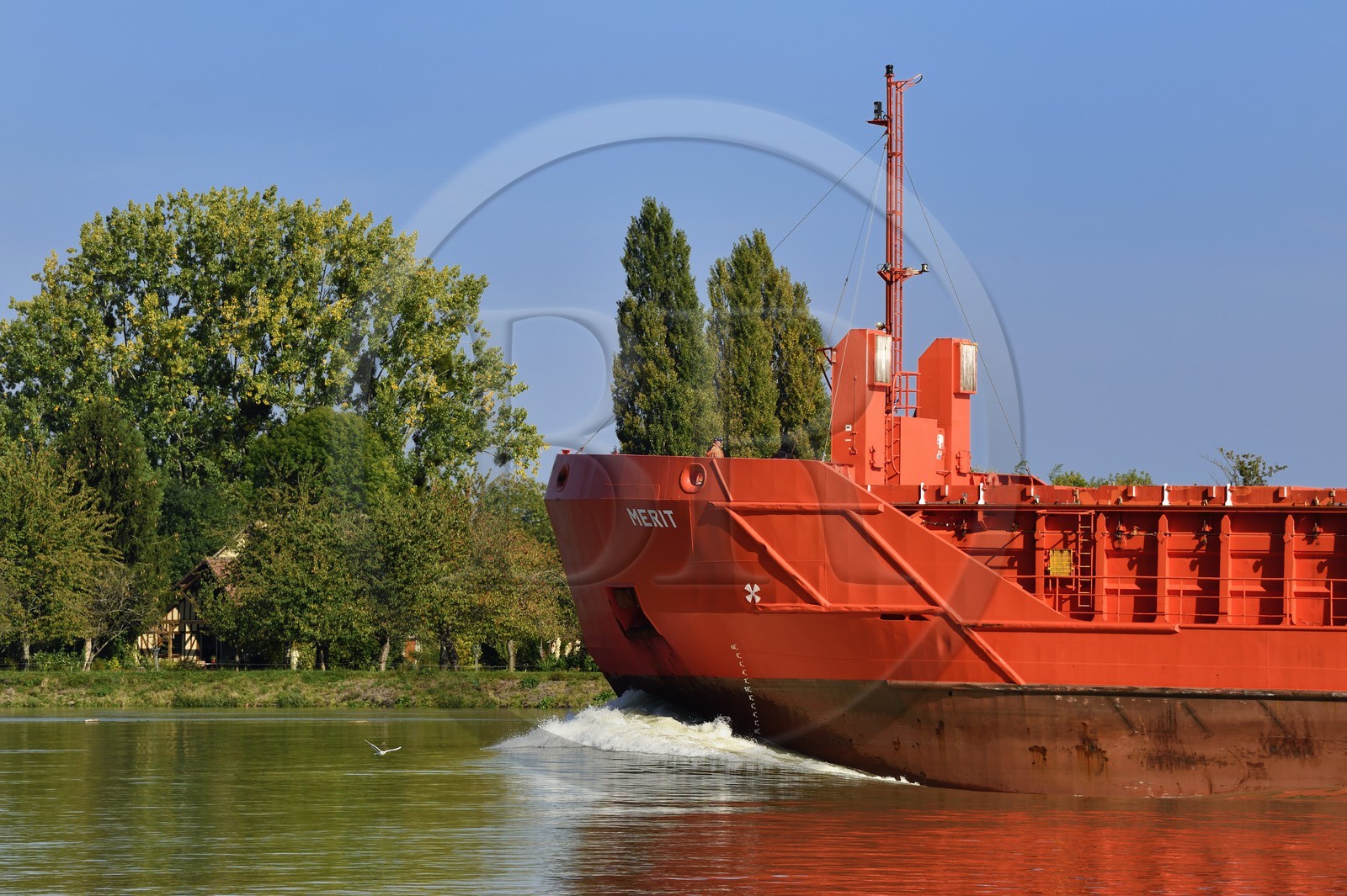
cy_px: 448
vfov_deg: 7.4
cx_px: 674
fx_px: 6918
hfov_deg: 11.1
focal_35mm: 185
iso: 200
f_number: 10
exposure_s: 1/400
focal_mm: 185
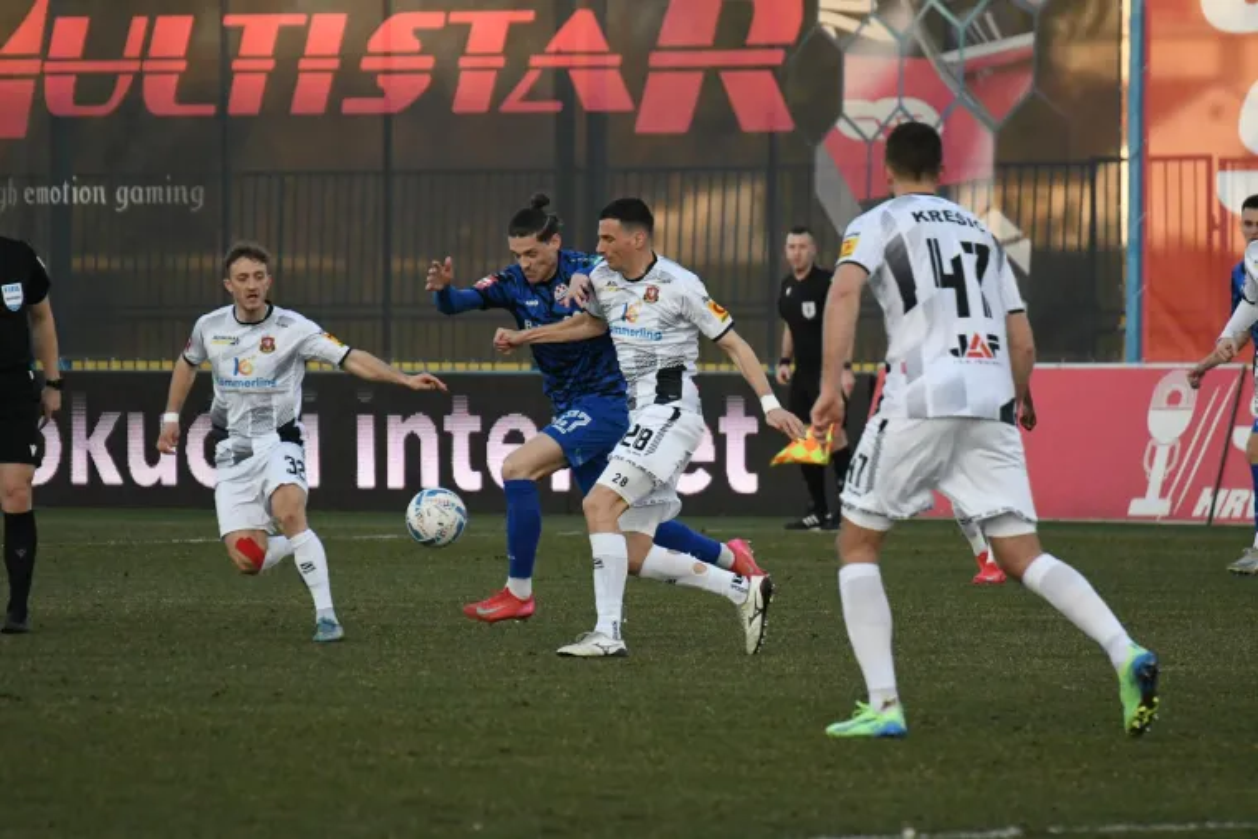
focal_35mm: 390
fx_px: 13630
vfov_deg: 3.5
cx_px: 629
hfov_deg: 5.3
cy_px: 420
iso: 2500
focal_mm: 260
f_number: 5.6
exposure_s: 1/2000
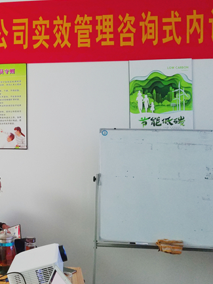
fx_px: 320
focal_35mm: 39
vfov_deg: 47.8
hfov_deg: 34.4
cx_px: 14
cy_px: 136
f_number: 1.7
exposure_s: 1/20
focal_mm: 4.2
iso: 200
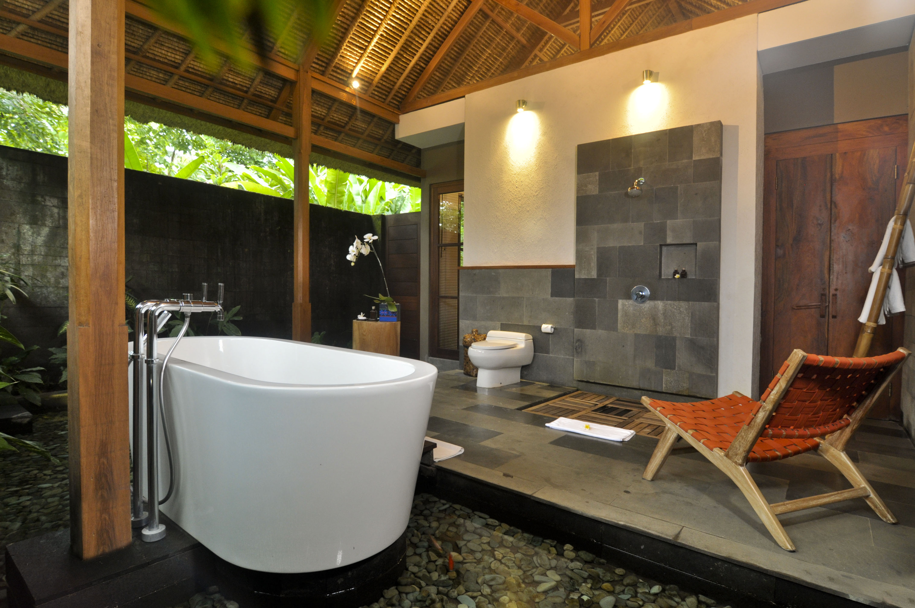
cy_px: 304
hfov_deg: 90.1
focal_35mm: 18
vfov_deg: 67.2
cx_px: 458
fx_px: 457
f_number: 7.1
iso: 400
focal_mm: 12
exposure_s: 1/2.5
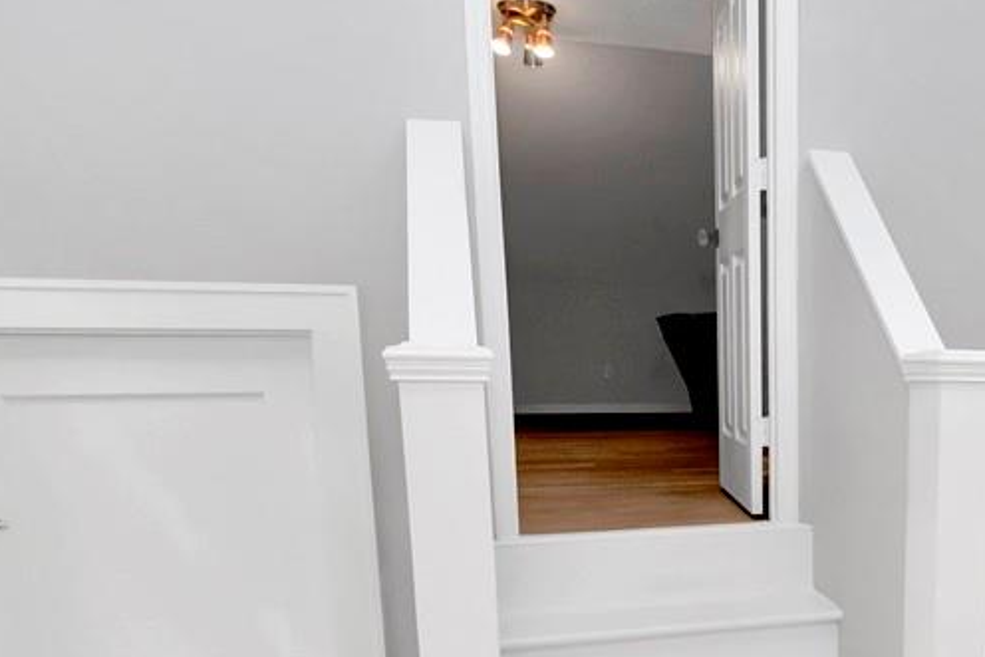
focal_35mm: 34
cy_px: 545
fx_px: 931
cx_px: 846
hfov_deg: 50.7
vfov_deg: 37.2
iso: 640
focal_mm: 11
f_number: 6.3
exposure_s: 1/200
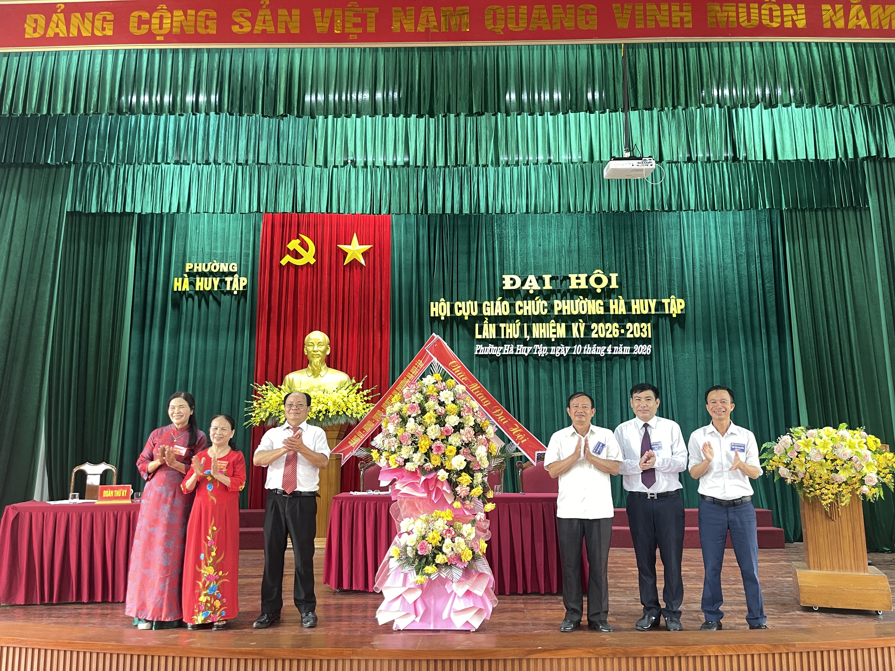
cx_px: 448
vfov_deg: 54.9
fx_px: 646
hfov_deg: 69.4
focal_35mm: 25
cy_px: 336
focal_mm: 5.1
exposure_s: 1/62
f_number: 1.6
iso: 125
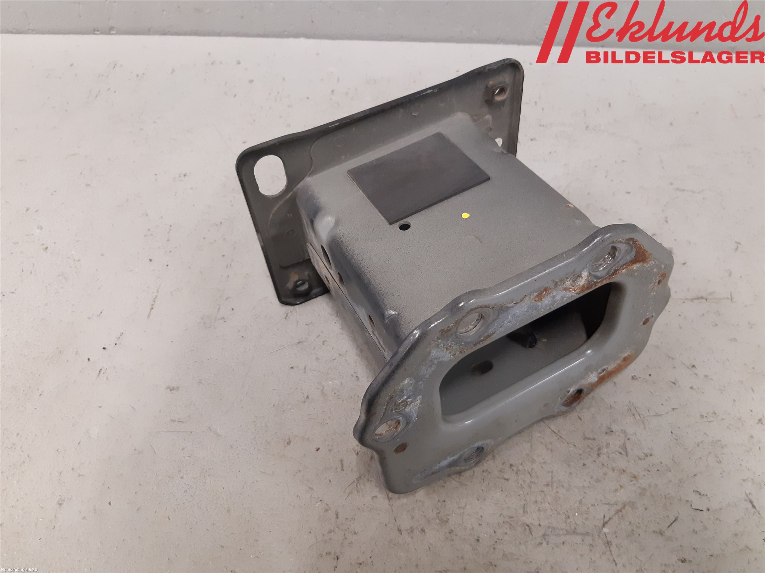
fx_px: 575
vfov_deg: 53.1
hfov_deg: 67.3
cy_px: 286
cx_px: 382
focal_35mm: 26
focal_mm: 3.93
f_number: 1.7
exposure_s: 1/50
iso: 250
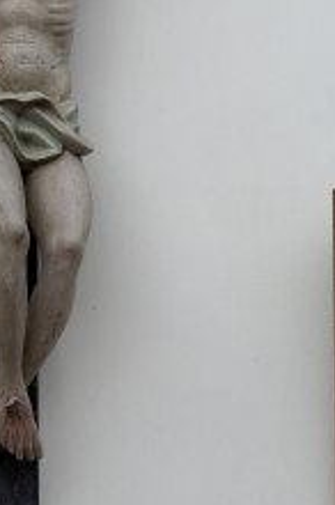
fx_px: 3024
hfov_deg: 6.3
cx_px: -2
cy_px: 90
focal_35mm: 216
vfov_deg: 9.5
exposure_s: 1/60
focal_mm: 62
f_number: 11
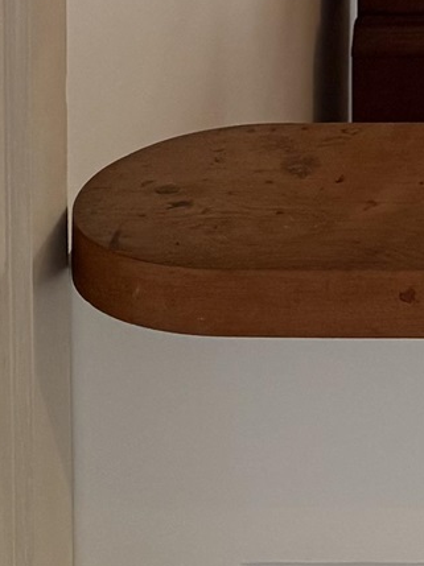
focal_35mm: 129
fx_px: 2110
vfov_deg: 13.4
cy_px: -524
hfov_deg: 10.8
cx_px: 724
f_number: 1.78
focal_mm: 6.76
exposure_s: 1/60
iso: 250
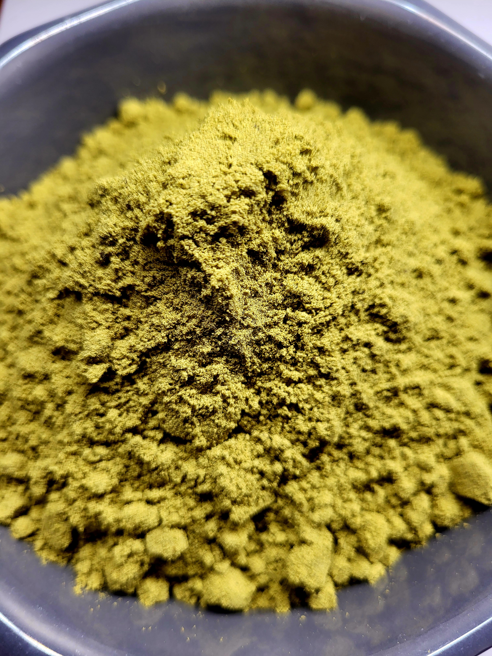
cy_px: 328
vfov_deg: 67.3
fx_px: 493
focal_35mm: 26
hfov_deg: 53.1
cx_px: 246
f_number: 1.8
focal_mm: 5.4
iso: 100
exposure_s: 1/100
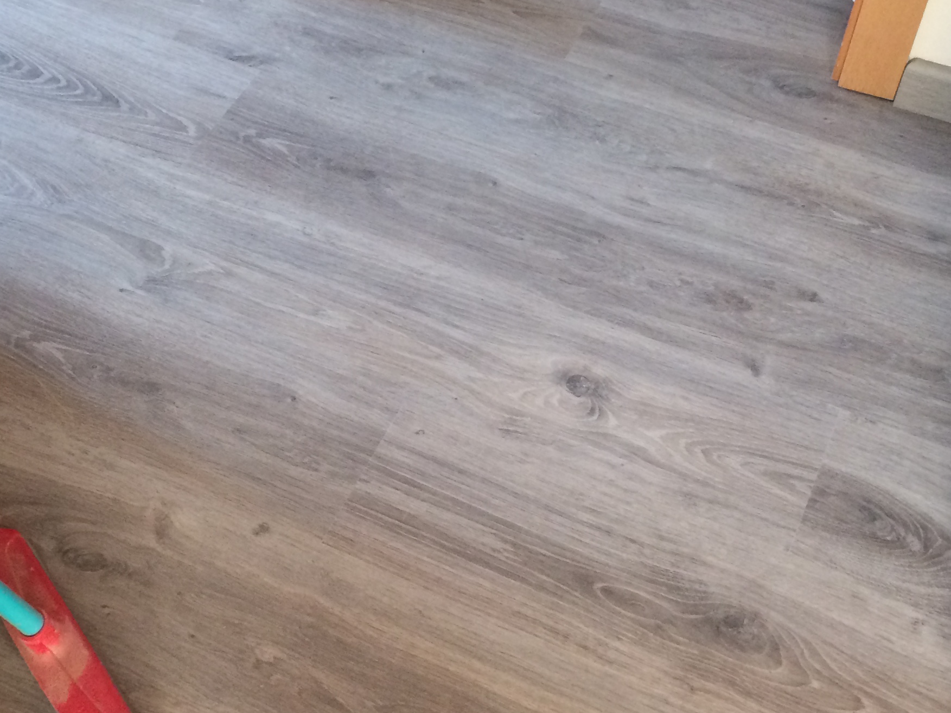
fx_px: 1484
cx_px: 400
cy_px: 271
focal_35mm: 54
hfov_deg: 35.5
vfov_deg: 27.0
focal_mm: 4.15
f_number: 2.2
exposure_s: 1/33
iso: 200
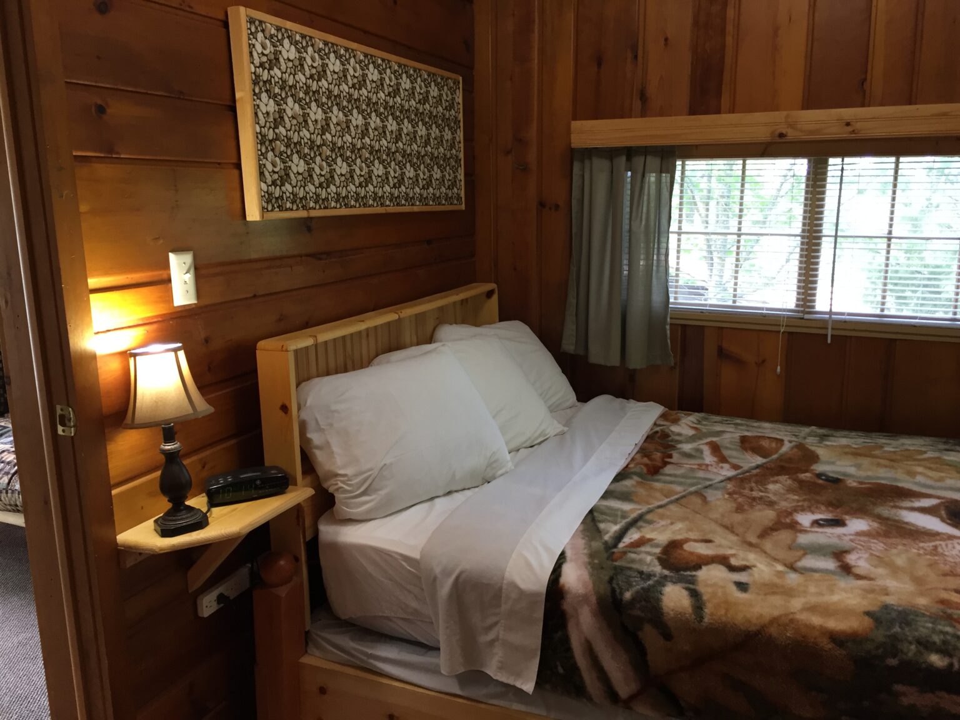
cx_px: 480
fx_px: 804
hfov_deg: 61.7
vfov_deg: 48.2
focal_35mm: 29
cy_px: 360
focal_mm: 4.15
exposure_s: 1/30
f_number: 2.2
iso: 80
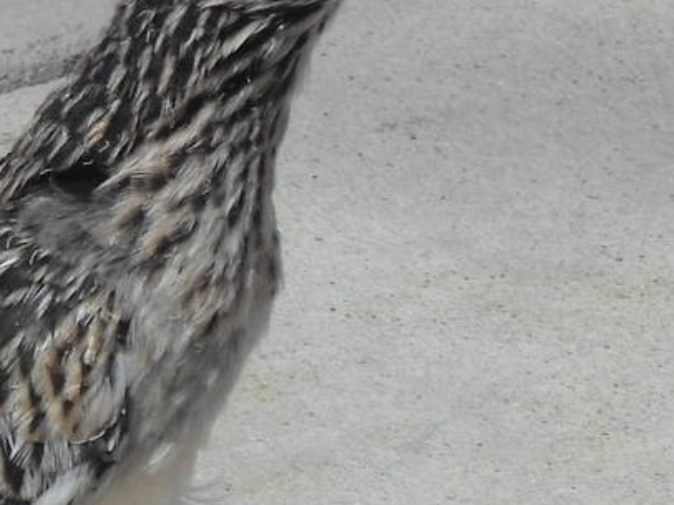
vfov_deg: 3.5
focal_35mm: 422
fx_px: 8212
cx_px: 105
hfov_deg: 4.7
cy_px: 193
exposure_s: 1/100
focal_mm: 19.2
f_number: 16.3
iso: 80
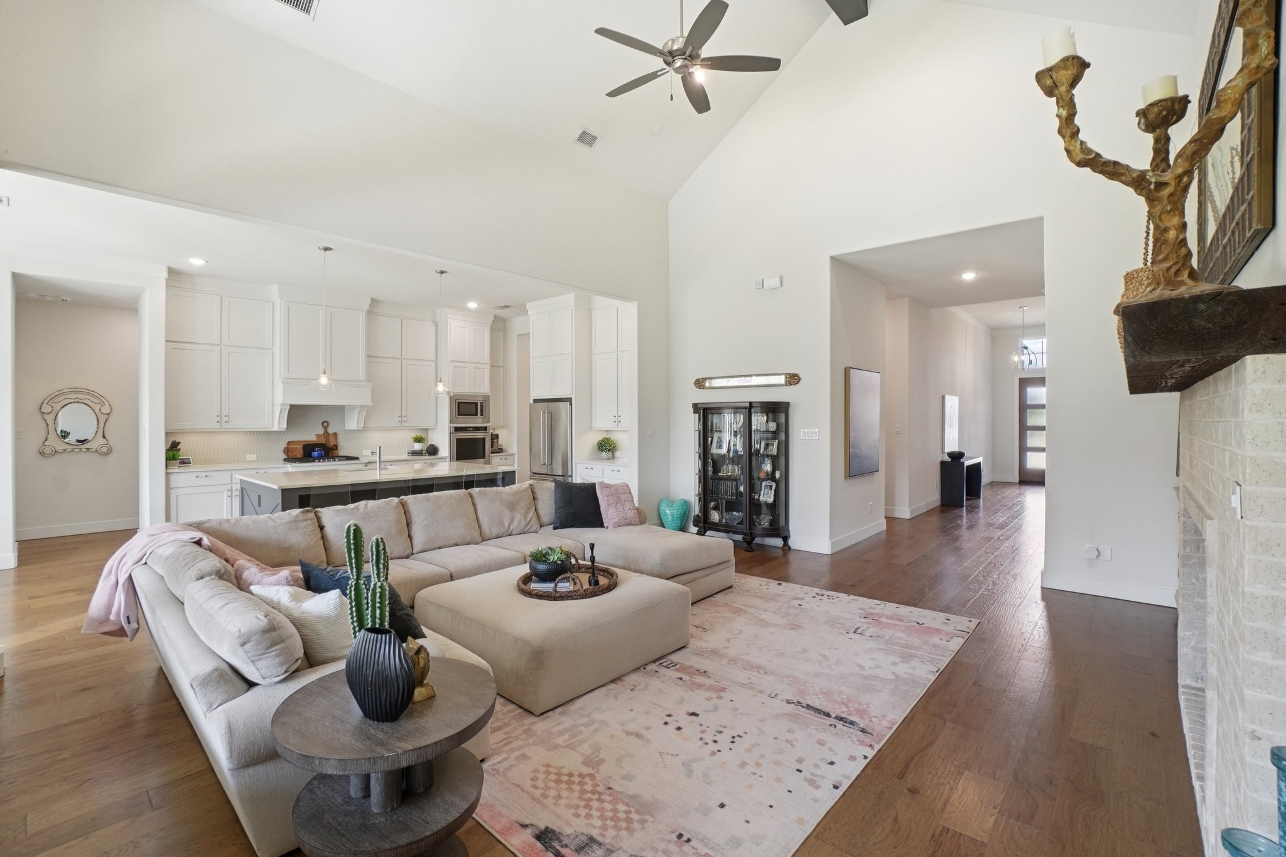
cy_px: 428
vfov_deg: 77.3
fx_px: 536
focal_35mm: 15
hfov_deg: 100.4
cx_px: 643
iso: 400
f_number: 8
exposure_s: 1/20
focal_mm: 10
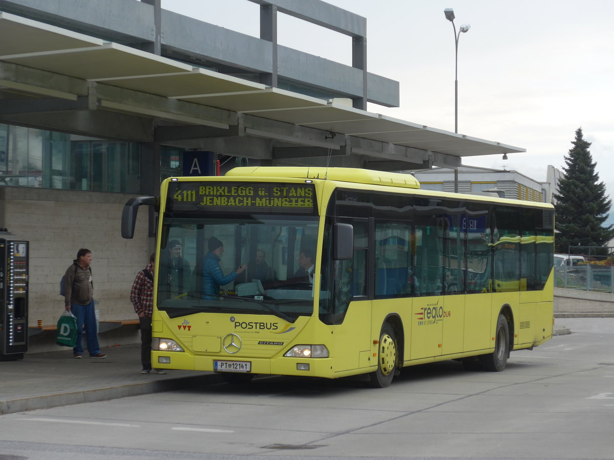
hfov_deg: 16.8
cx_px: 307
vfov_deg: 12.7
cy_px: 230
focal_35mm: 117
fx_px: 2075
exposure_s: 1/125
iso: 80
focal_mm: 22.9
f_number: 5
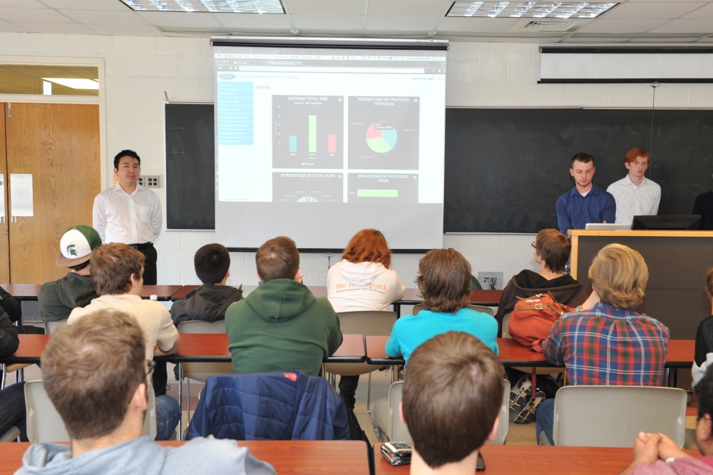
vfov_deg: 33.4
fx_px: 792
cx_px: 356
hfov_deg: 48.5
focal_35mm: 40
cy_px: 238
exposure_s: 1/60
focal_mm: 40
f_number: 7.1
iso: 1250
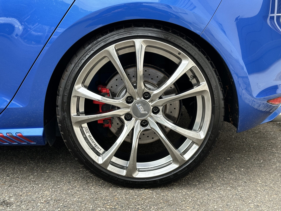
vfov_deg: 30.3
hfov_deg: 39.7
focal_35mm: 48
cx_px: 140
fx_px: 390
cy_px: 106
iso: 64
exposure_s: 1/426
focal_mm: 6.86
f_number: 1.78
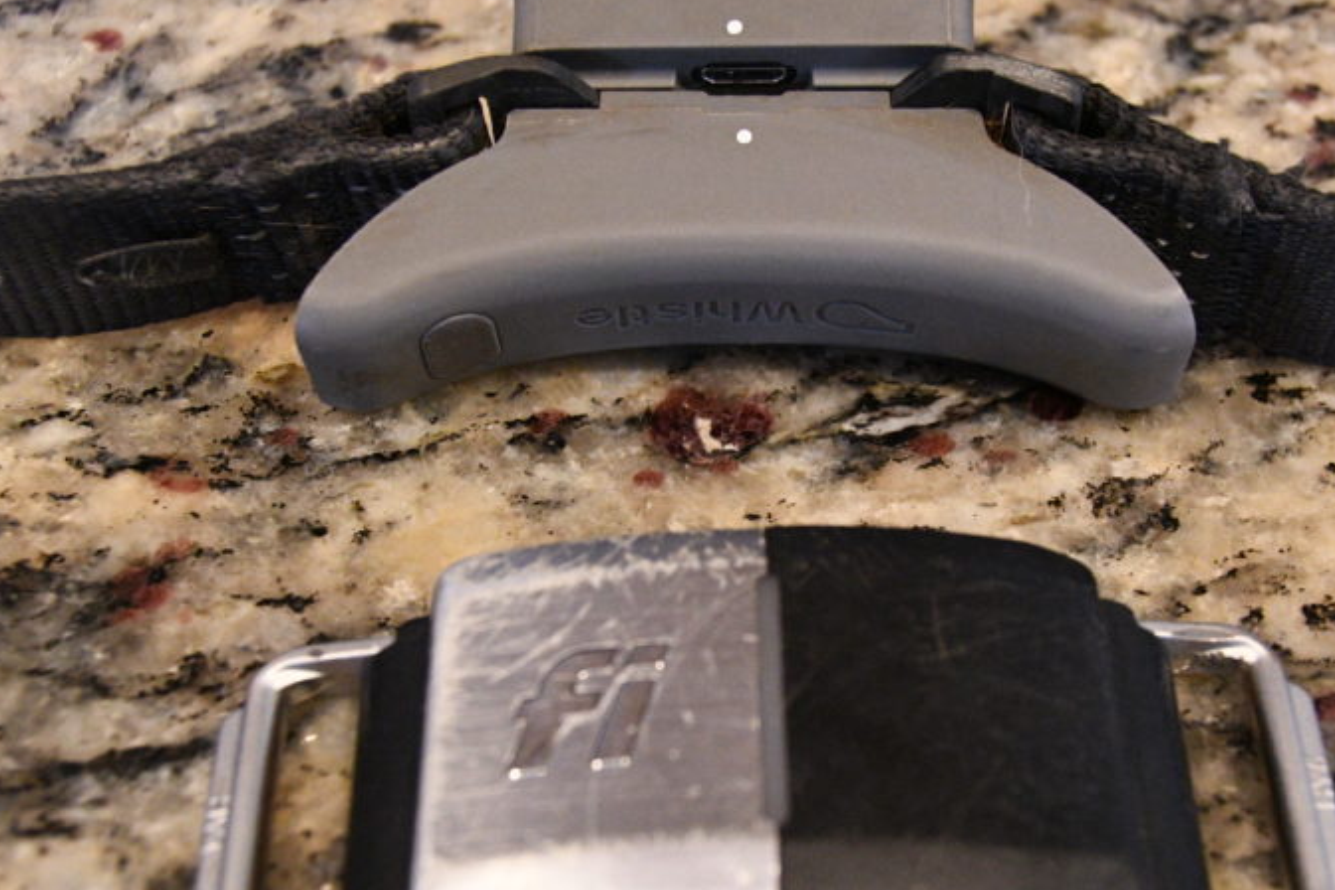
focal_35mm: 64
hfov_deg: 31.4
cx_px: 781
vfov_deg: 21.2
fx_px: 2373
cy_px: 504
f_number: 6.3
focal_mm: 28
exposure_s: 1/50
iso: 5000
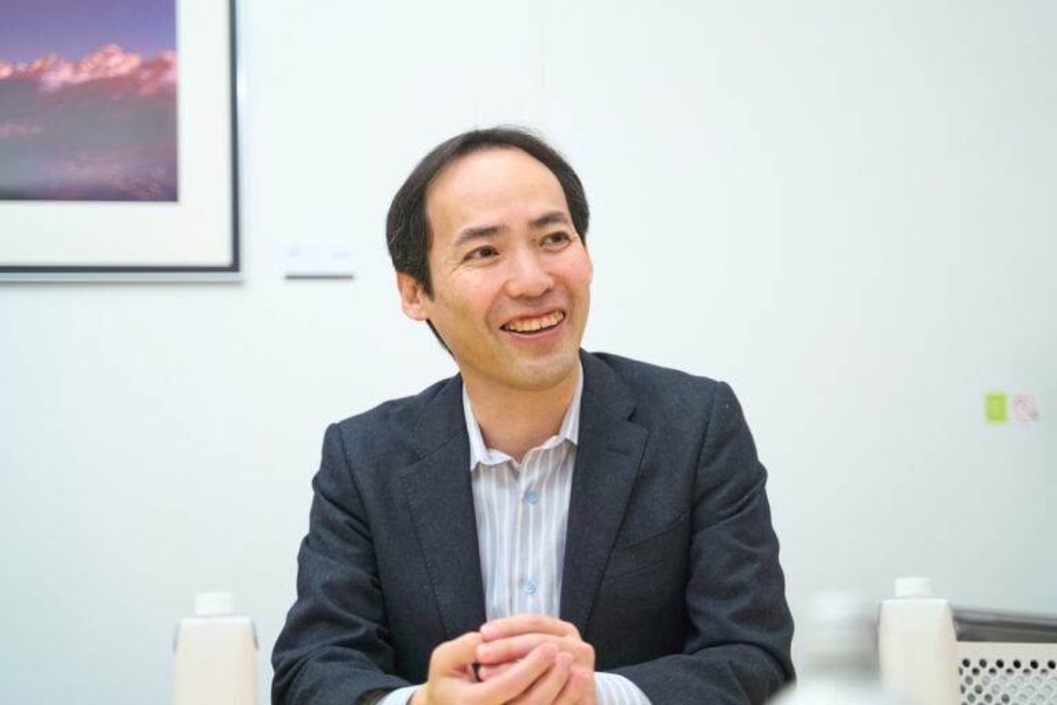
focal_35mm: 61
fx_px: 1791
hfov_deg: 32.9
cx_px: 528
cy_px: 352
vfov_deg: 22.3
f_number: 2.8
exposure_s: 1/200
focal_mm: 61
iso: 800
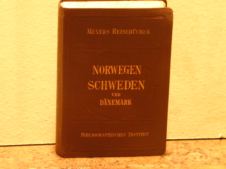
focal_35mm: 149
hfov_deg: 13.3
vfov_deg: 10.0
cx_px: 113
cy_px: 84
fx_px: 973
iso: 400
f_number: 5
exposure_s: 1/8
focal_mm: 26.8
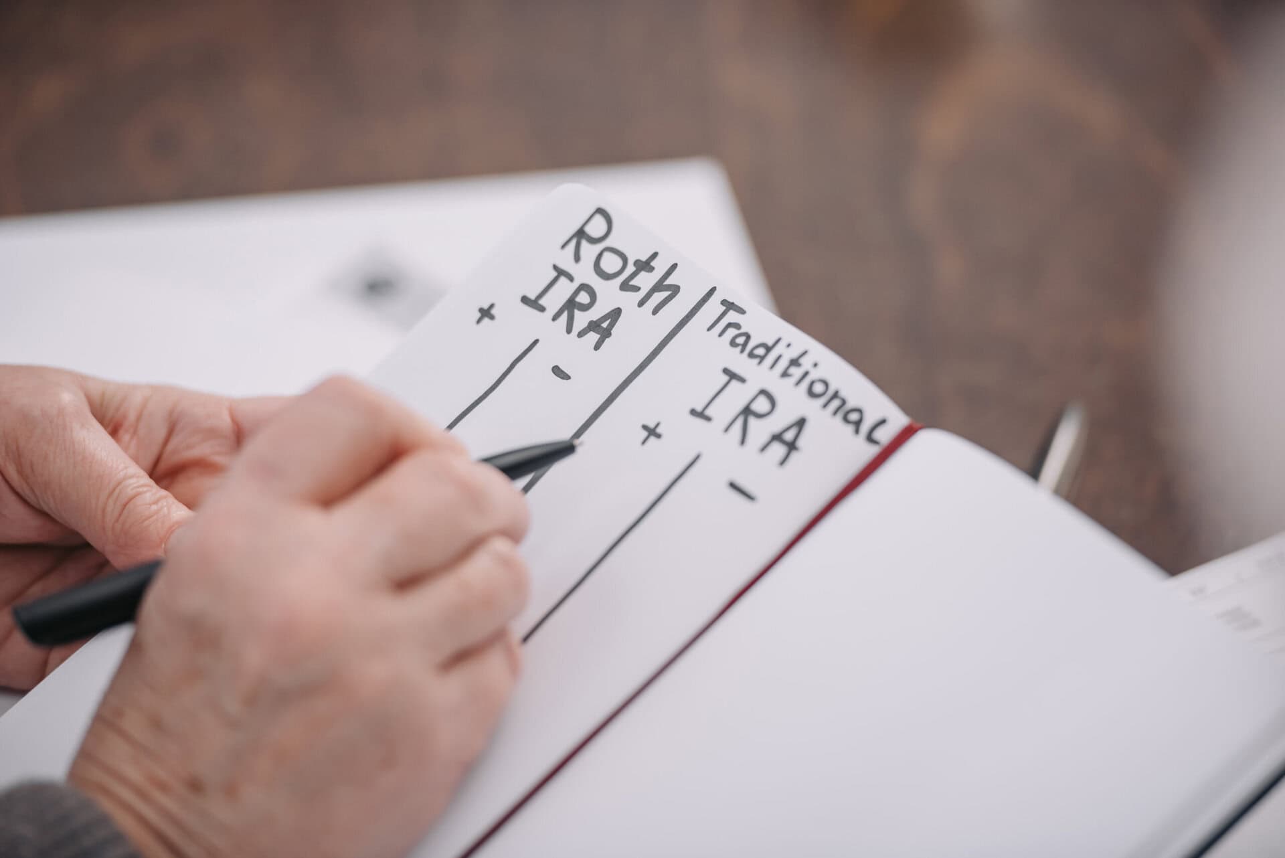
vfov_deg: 6.9
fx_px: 7142
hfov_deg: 10.3
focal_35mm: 200
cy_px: 429
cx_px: 642
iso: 200
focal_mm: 200
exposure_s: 1/200
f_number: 3.2
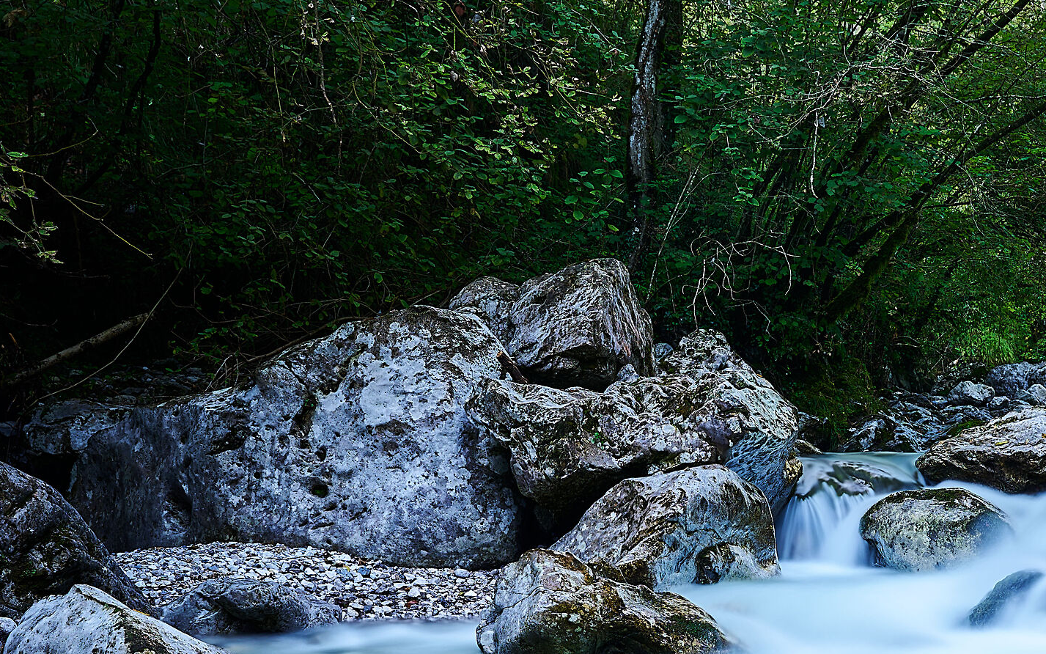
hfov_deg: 32.8
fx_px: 1710
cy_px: 568
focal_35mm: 60
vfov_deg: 21.2
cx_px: 870
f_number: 10
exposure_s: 8
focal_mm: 35
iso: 100
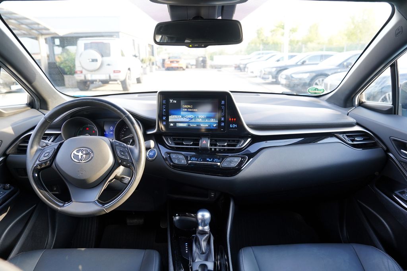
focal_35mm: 24
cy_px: 136
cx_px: 204
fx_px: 271
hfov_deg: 73.7
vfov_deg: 53.1
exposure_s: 1/60
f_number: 4
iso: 400
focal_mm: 24
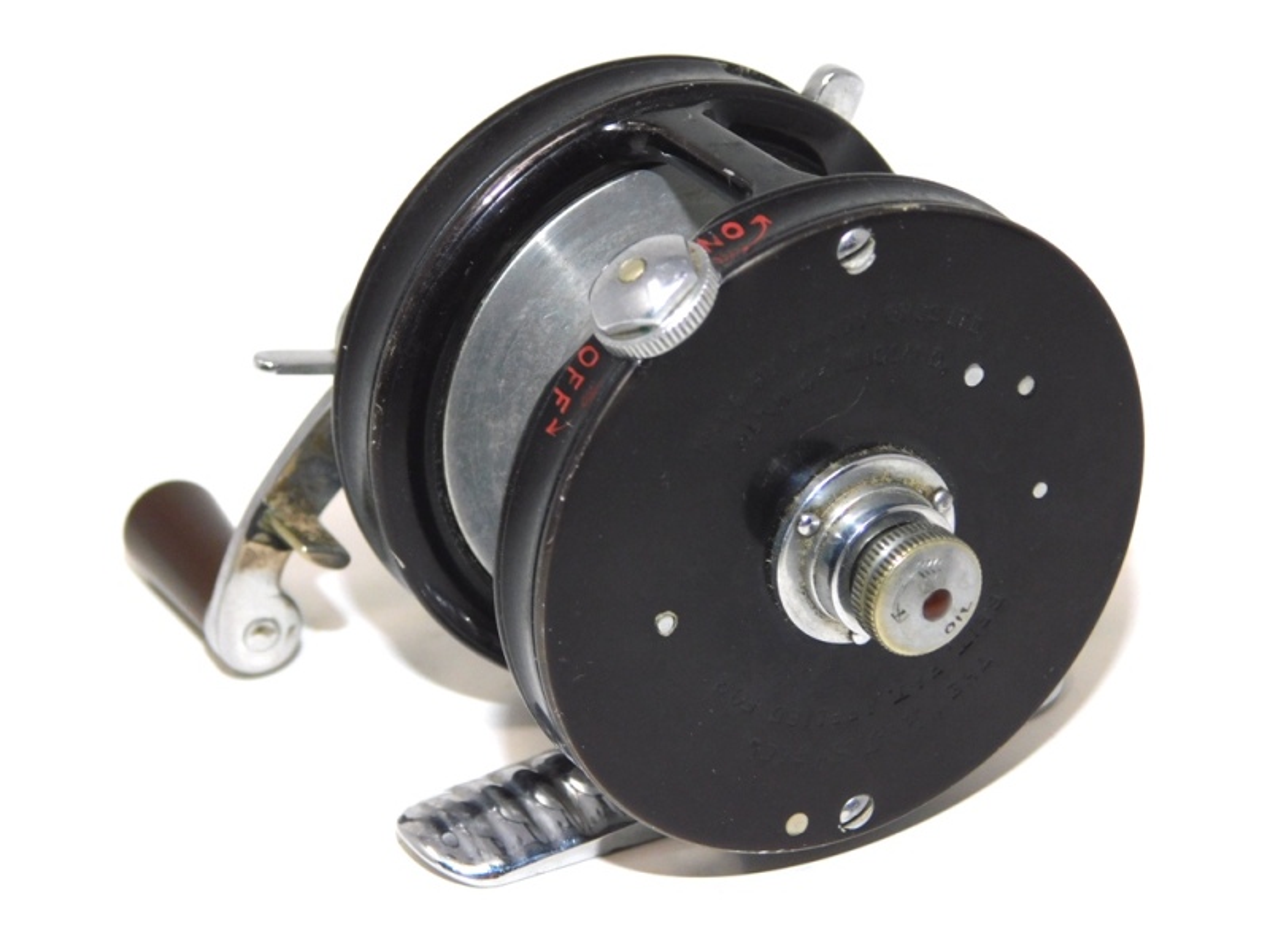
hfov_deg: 24.4
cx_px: 635
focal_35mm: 80
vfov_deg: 18.4
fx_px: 2935
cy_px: 476
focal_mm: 14.2
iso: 200
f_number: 8.8
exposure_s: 1/60
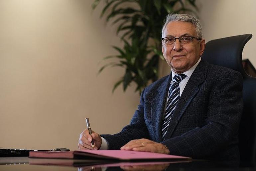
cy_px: 86
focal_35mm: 84
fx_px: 597
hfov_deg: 24.2
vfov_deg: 16.3
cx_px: 128
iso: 320
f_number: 1.8
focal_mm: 56
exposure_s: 1/320
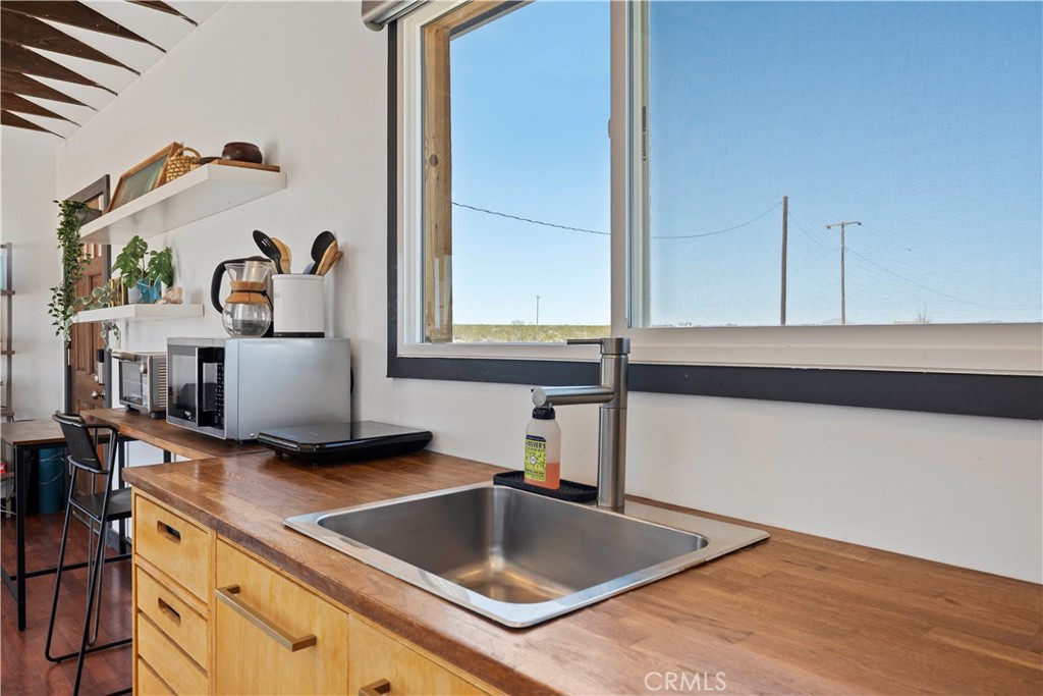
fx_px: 710
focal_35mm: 24
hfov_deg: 72.6
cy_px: 348
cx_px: 522
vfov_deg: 52.2
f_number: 9
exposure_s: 1/40
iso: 400
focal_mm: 24.5
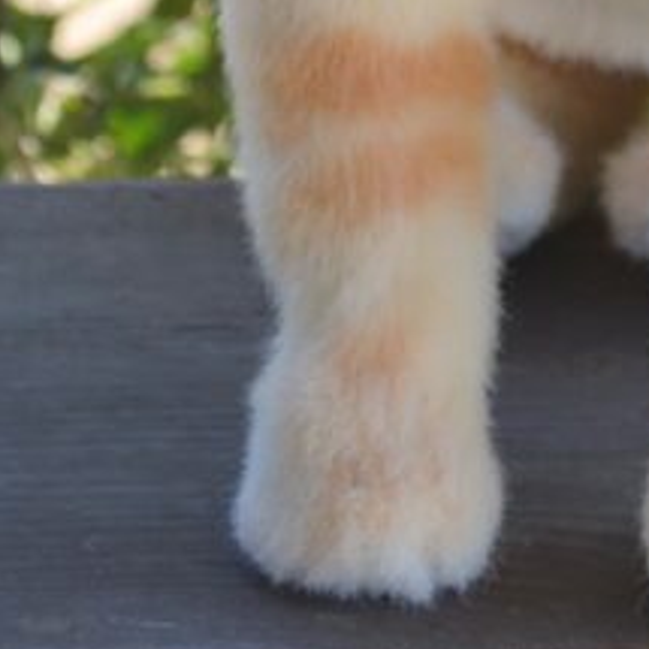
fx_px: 5642
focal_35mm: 266
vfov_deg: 6.5
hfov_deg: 6.5
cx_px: 791
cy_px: -217
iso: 100
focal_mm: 44
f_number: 5.6
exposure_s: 1/125
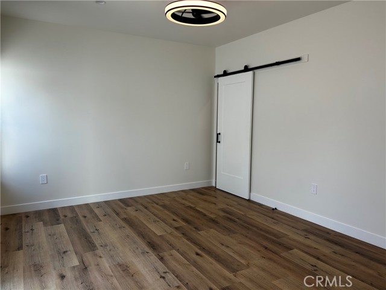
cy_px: 145
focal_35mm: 26
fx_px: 290
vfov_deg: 53.1
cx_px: 193
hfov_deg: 67.3
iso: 40
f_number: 1.5
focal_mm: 5.7
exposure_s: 1/271
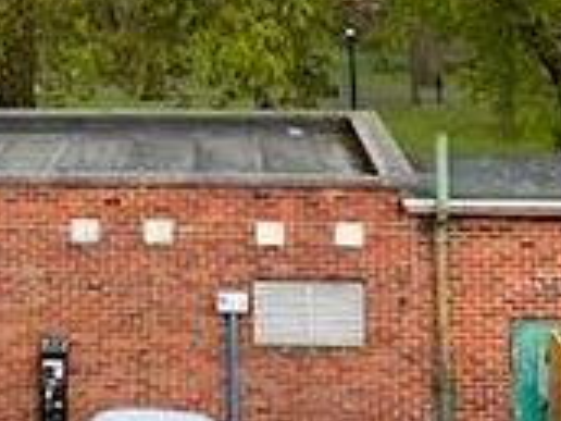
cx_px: 127
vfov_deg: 13.2
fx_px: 1718
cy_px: -207
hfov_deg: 18.4
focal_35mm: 106
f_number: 1.8
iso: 32
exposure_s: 1/1504
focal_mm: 4.25
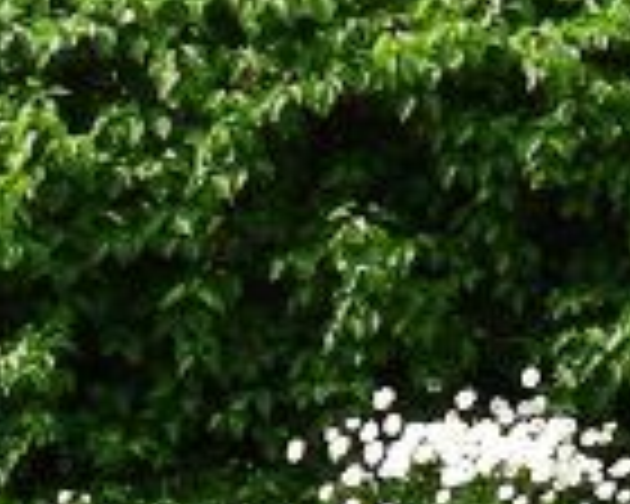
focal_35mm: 265
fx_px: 4941
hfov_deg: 7.3
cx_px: 675
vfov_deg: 5.7
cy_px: -652
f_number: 4
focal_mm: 7.8
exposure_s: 1/250
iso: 64
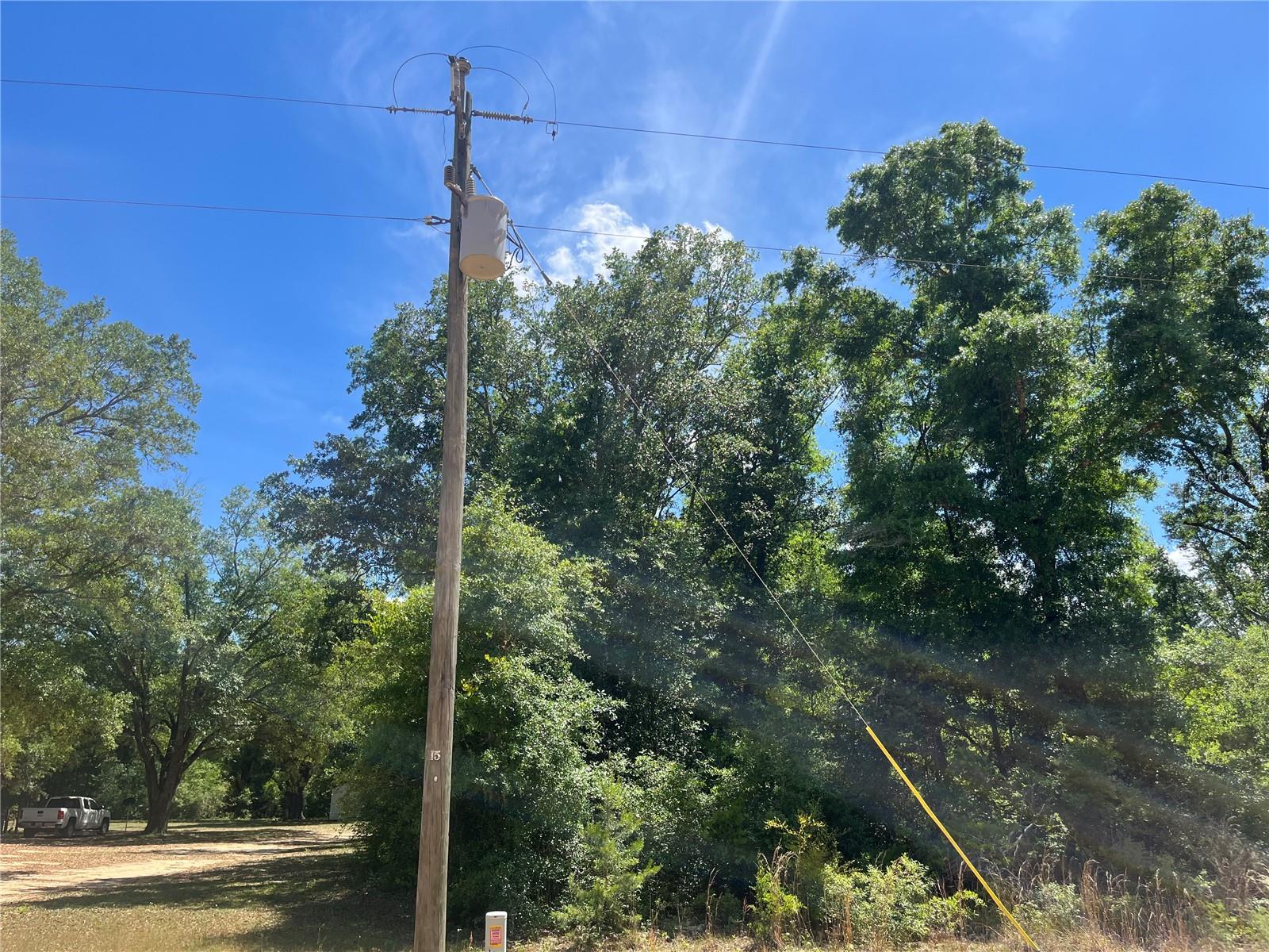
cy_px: 476
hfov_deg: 67.3
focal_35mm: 26
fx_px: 953
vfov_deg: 53.1
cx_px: 634
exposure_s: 1/2358
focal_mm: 5.1
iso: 50
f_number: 1.6
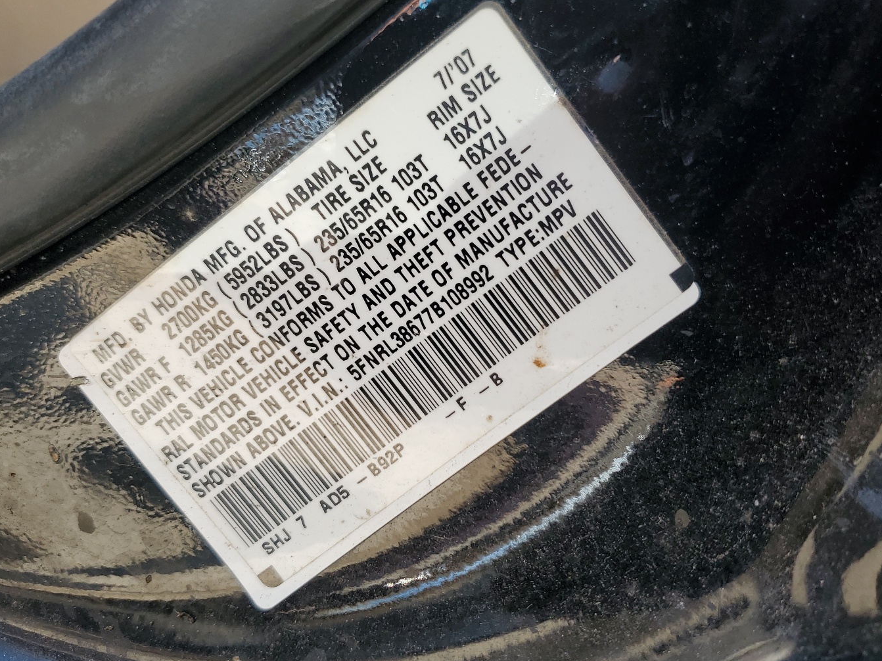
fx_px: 790
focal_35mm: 31
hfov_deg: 58.3
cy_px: 357
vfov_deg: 45.4
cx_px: 428
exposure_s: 1/286
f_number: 1.5
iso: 50
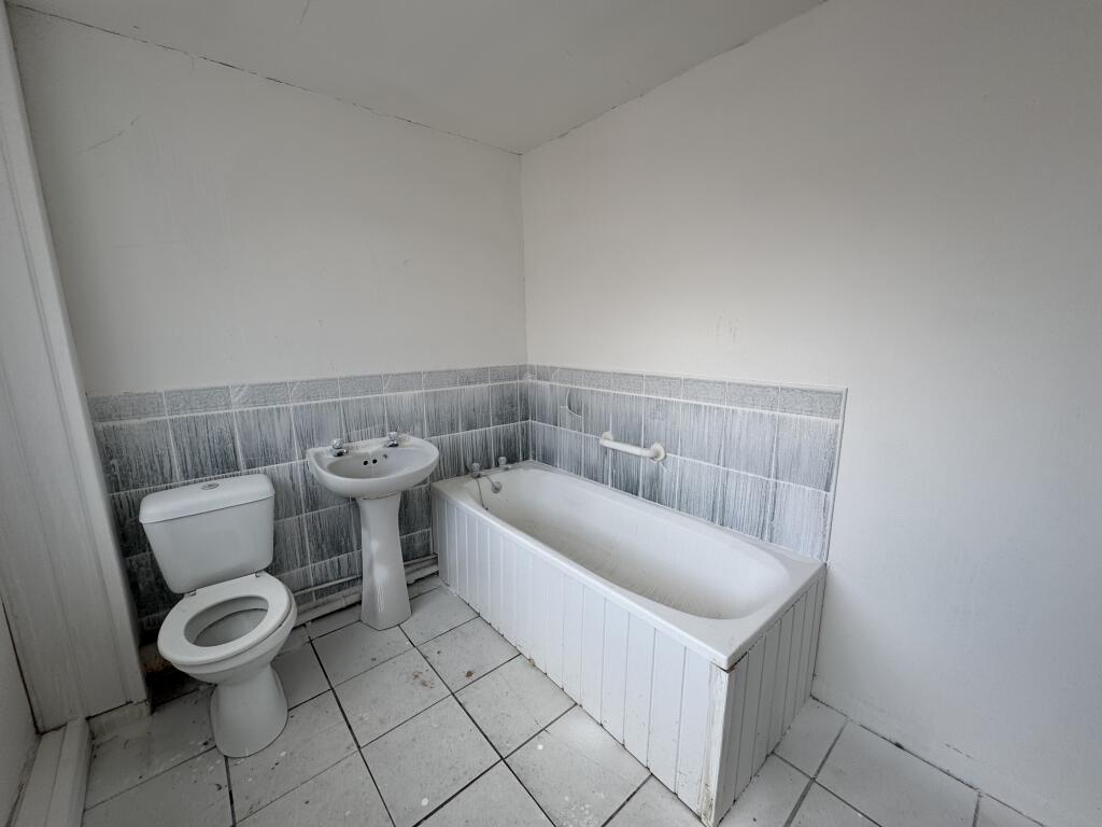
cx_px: 551
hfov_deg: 102.1
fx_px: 446
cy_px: 414
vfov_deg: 85.7
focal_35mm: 14
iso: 40
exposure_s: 1/140
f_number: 2.2
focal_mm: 2.22
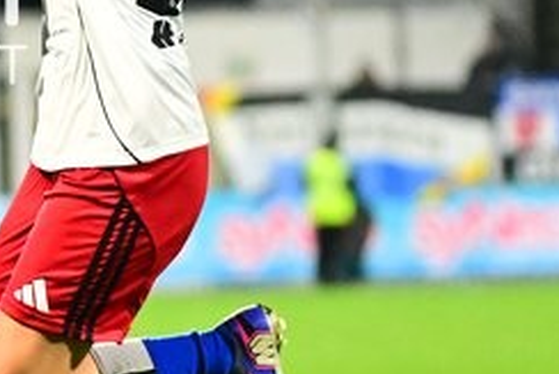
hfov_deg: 3.1
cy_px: 16
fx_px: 10270
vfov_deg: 2.1
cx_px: -345
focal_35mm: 661
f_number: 2.8
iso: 6400
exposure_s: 1/1250
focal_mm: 135
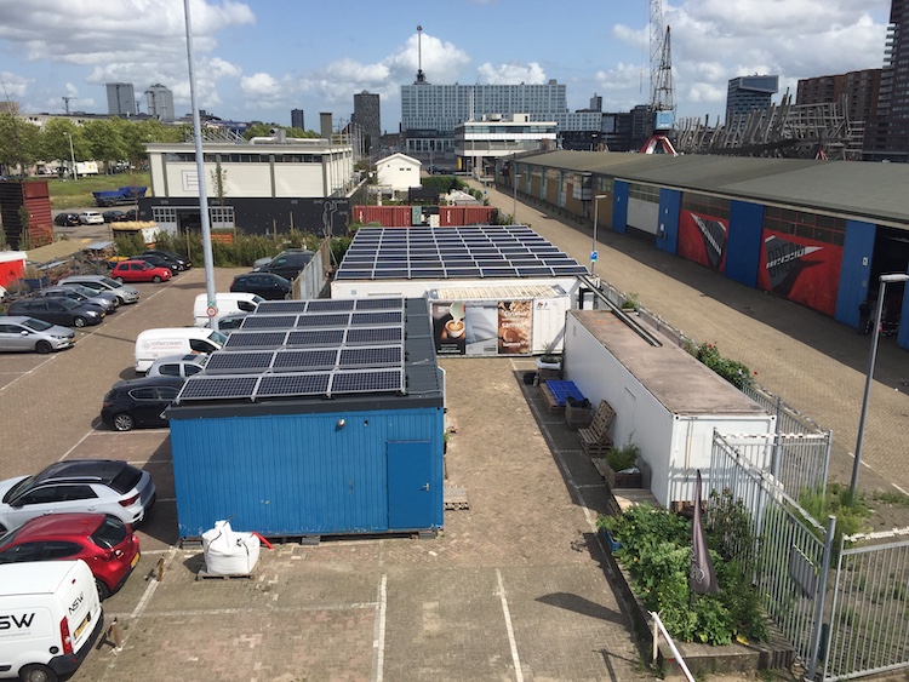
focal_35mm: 29
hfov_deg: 61.6
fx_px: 762
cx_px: 454
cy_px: 341
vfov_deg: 48.3
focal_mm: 4.15
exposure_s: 1/2825
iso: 32
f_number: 2.2
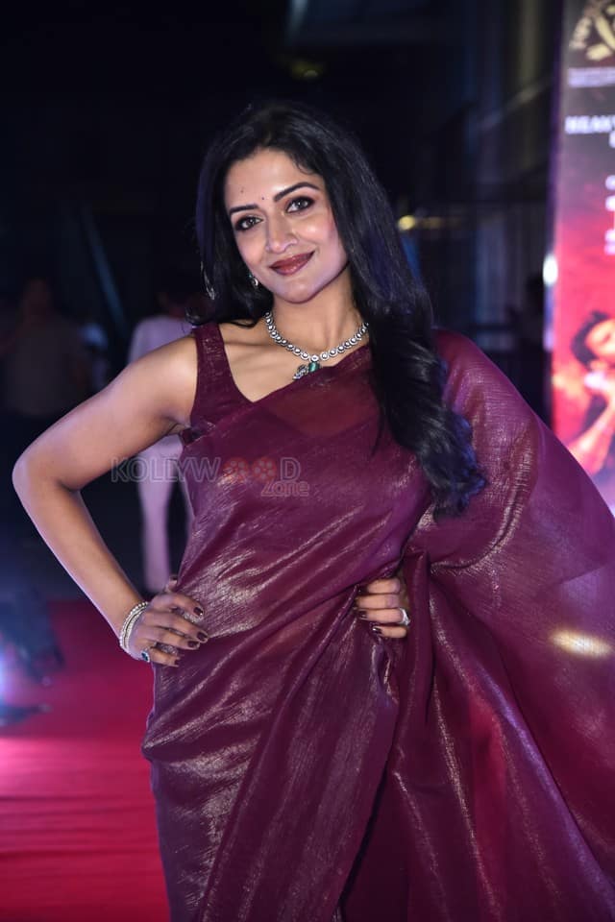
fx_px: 2204
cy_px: 461
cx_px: 308
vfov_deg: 23.6
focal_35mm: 86
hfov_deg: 15.9
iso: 2000
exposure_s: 1/125
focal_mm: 86
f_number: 4
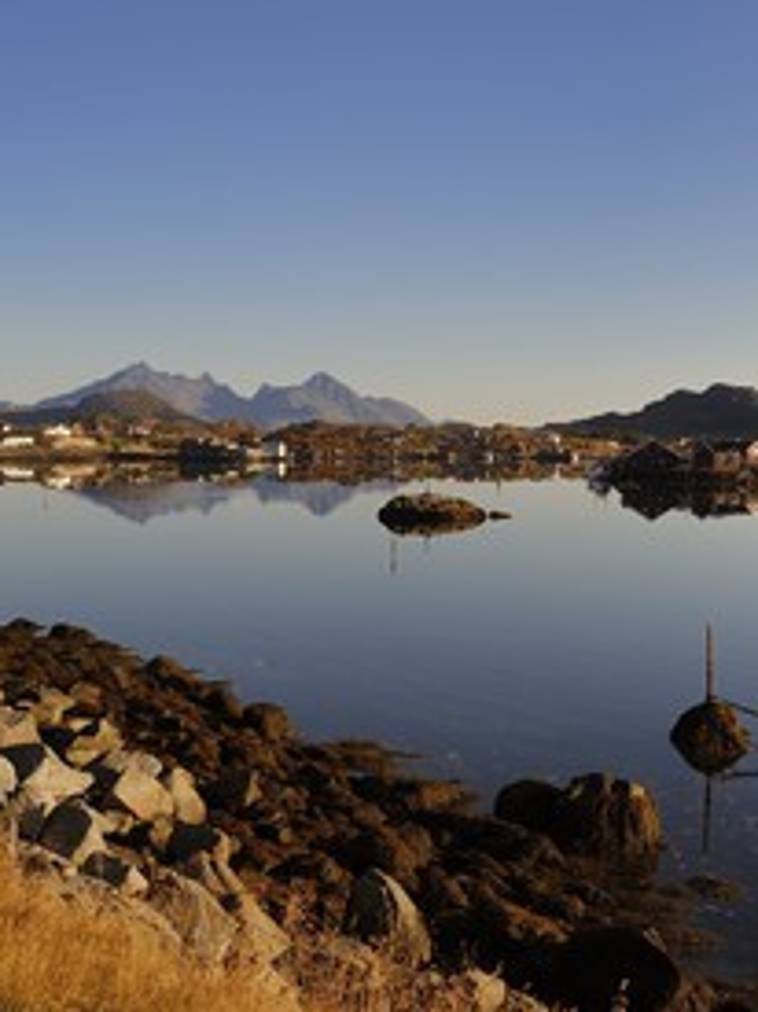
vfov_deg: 38.2
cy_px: 504
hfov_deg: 29.0
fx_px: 1461
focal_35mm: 50
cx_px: 294
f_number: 13
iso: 200
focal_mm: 34
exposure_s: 1/200
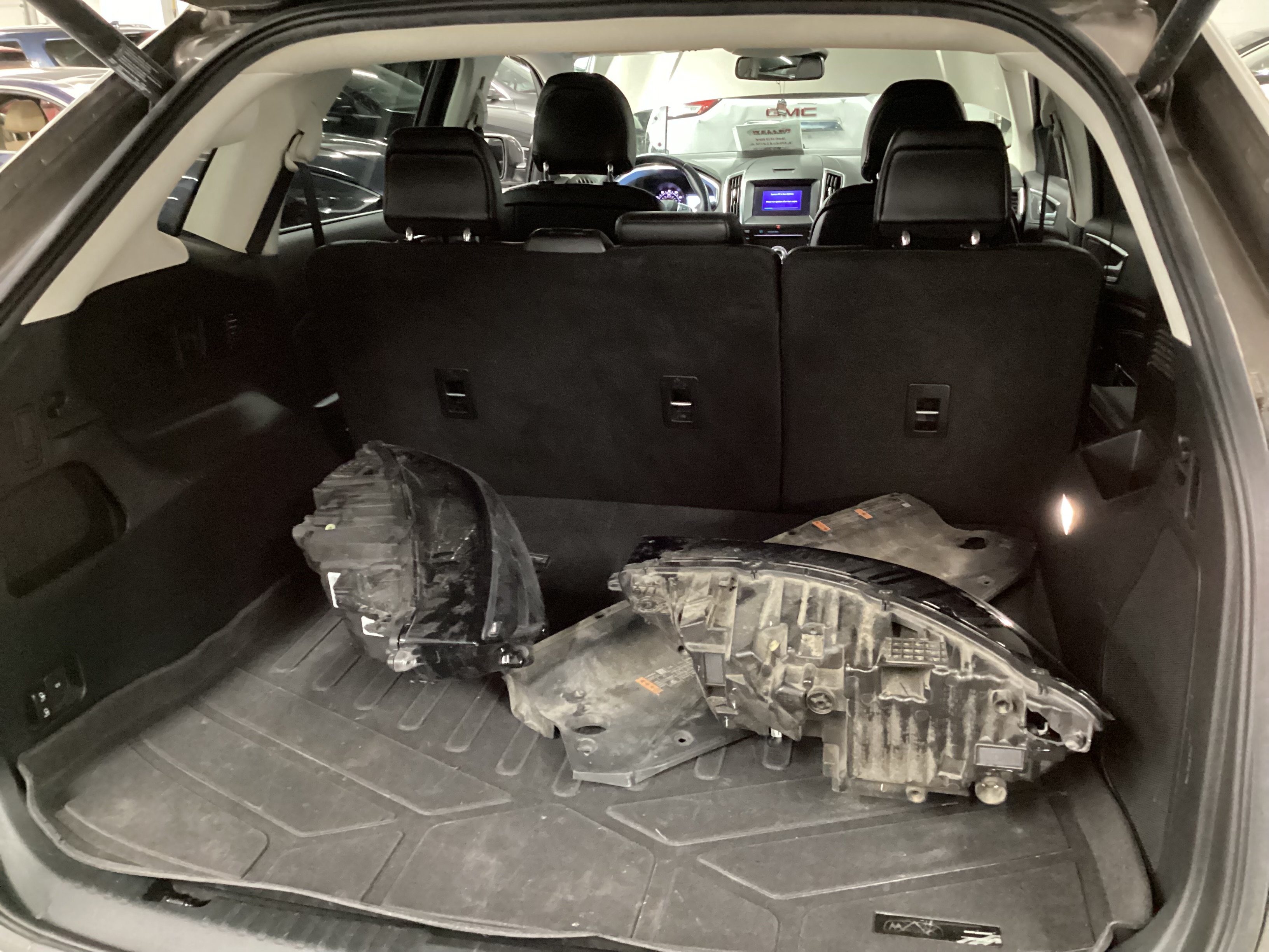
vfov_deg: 45.4
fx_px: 1136
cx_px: 634
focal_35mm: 31
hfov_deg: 58.4
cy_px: 476
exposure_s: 1/15
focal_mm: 3.3
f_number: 2.4
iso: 800
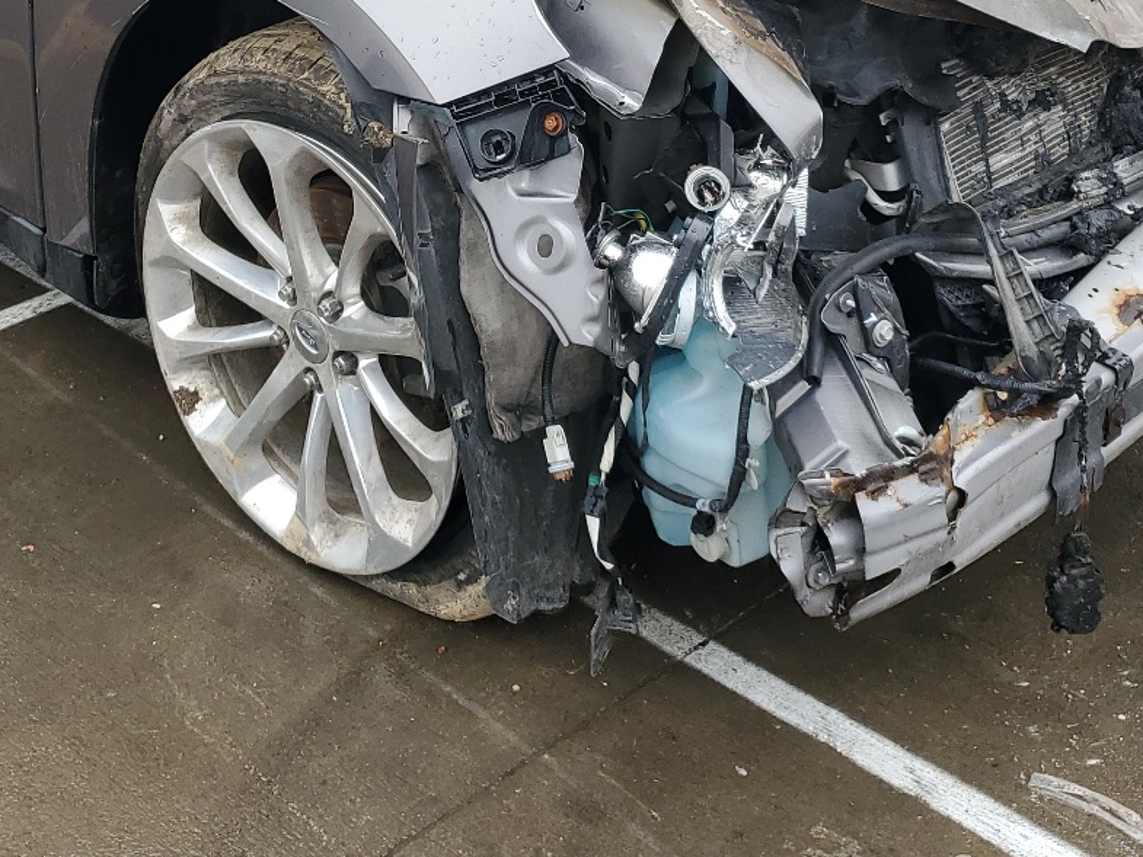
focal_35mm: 53
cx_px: 443
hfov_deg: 36.0
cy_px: 39
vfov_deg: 26.3
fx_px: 1750
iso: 50
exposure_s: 1/370
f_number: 1.5
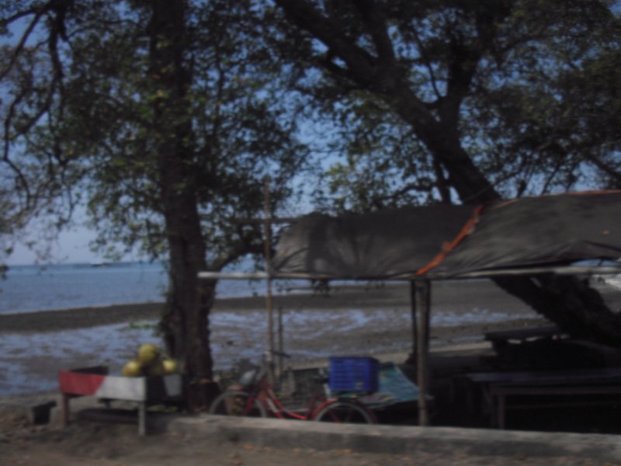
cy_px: 233
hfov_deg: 49.0
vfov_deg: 37.7
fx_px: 682
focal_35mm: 38
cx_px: 310
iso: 100
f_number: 2.8
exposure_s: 1/400
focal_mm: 6.2
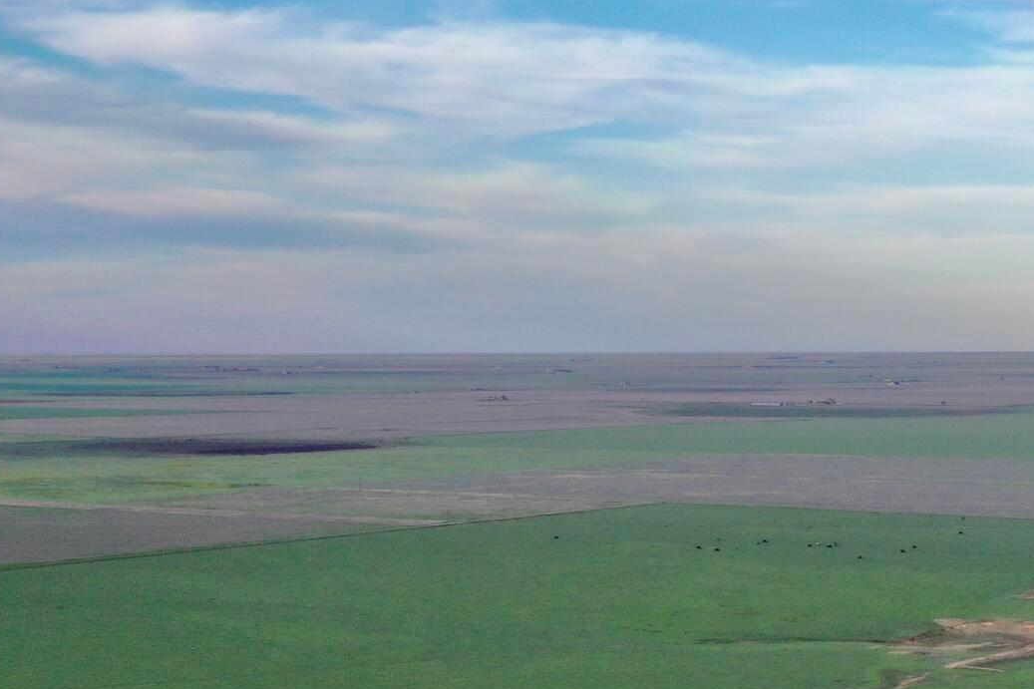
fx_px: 2326
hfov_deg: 24.7
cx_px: 818
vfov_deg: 16.2
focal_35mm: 81
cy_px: 837
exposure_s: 1/100
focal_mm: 10.26
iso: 100
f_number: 6.3
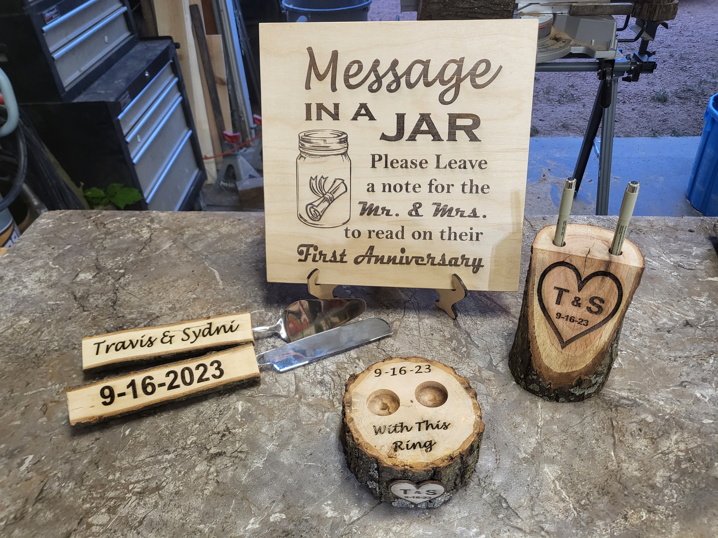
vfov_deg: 53.1
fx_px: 539
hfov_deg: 67.3
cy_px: 269
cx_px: 359
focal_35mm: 26
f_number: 1.8
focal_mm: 4.25
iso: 160
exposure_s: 1/60
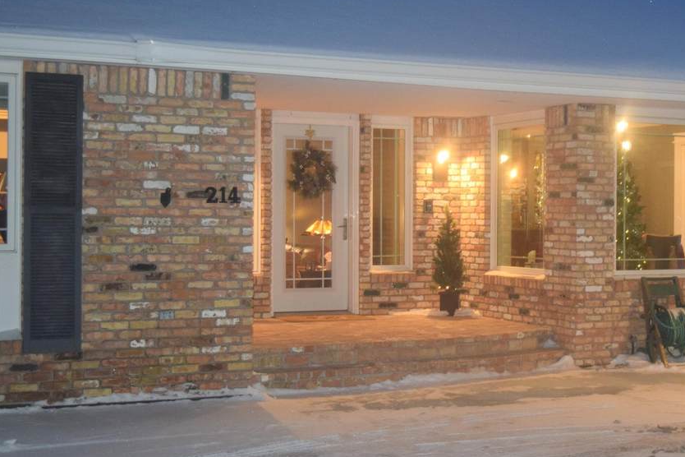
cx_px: 523
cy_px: 238
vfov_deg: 20.4
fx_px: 1270
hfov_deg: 29.6
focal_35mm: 67
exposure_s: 1/60
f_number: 4.2
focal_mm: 29
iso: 2000
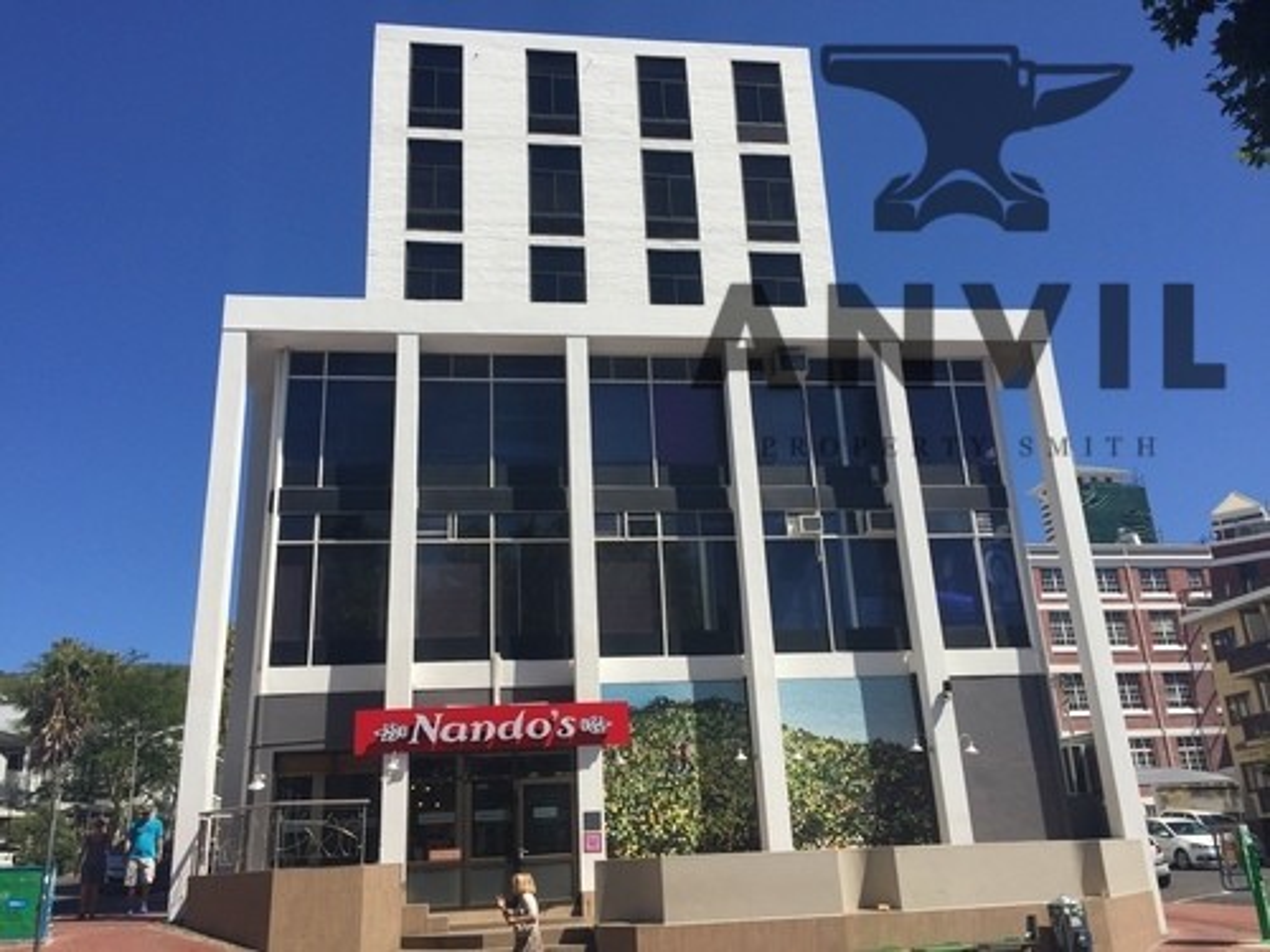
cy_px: 476
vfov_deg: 48.2
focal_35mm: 29
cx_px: 635
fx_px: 1064
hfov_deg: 61.7
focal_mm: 4.15
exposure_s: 1/3300
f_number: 2.2
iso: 32
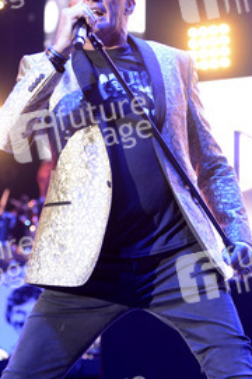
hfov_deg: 11.9
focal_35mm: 115
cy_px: 200
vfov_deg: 17.8
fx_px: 1211
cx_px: 120
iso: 2500
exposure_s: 1/320
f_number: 2.8
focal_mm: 78
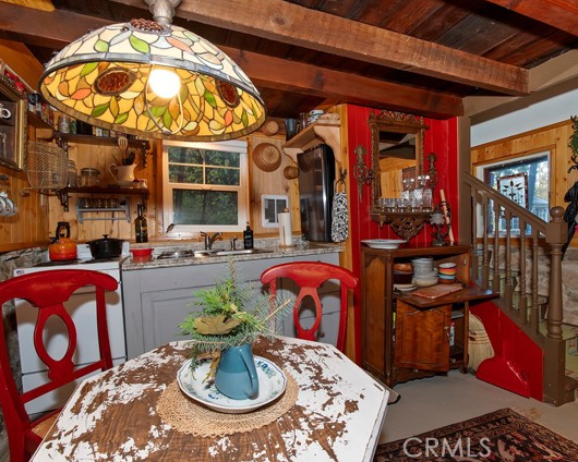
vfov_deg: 77.0
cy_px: 230
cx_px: 296
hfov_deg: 89.6
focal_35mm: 17
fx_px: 291
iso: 400
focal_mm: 10
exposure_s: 1/30
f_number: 8
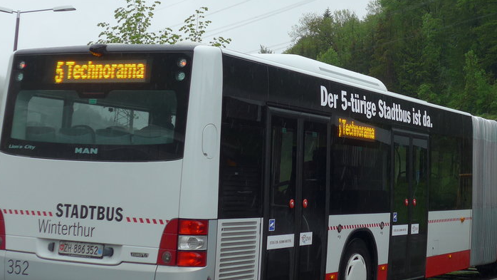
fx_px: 962
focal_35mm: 73
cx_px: 366
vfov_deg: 16.5
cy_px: 84
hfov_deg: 28.6
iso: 80
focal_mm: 8
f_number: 2.8
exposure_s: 1/250
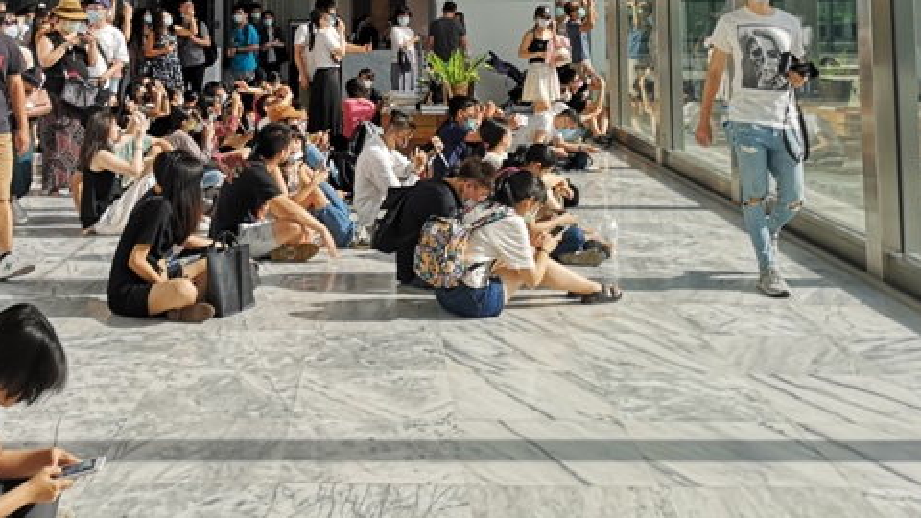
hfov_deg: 41.8
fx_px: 1197
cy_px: -56
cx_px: 357
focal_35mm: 49
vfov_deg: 23.0
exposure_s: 1/149
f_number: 1.8
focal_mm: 3.95
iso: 50
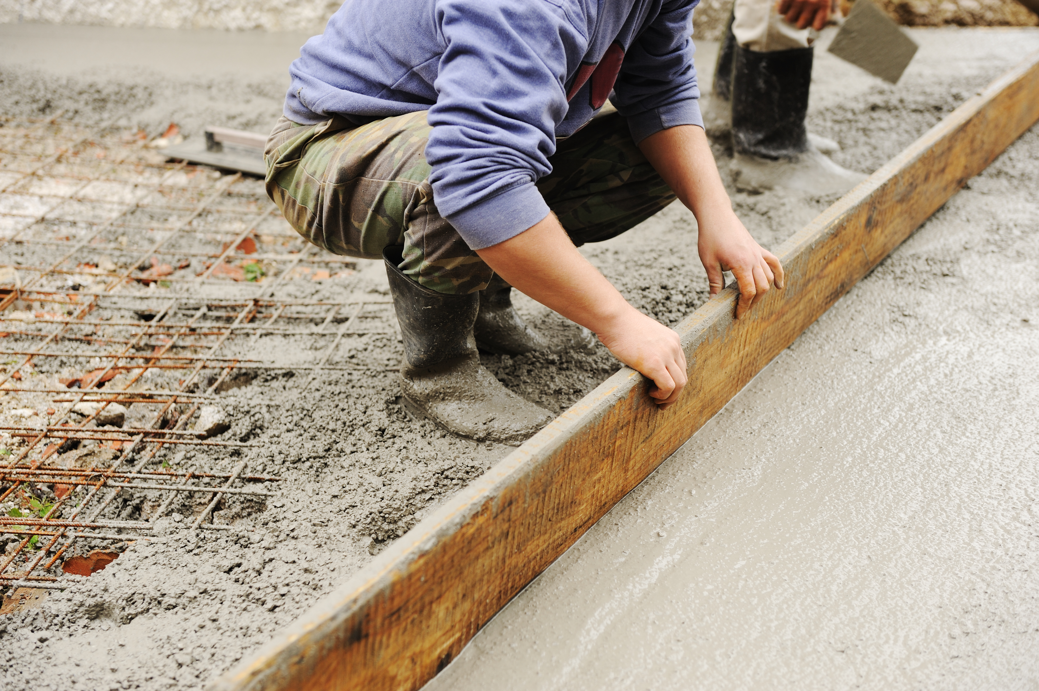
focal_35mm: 58
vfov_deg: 23.4
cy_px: 346
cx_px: 520
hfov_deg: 34.5
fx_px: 1673
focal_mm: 58
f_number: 3.5
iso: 250
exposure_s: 1/160
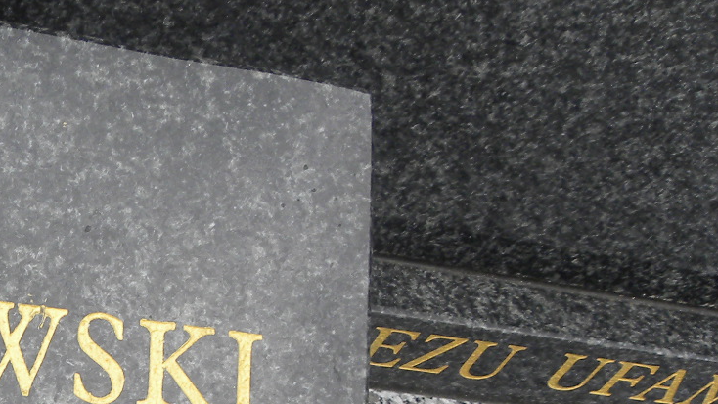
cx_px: -223
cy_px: 514
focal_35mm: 79
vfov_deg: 14.7
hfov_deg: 23.6
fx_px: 1504
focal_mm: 4.6
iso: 64
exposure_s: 1/175
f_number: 4.5
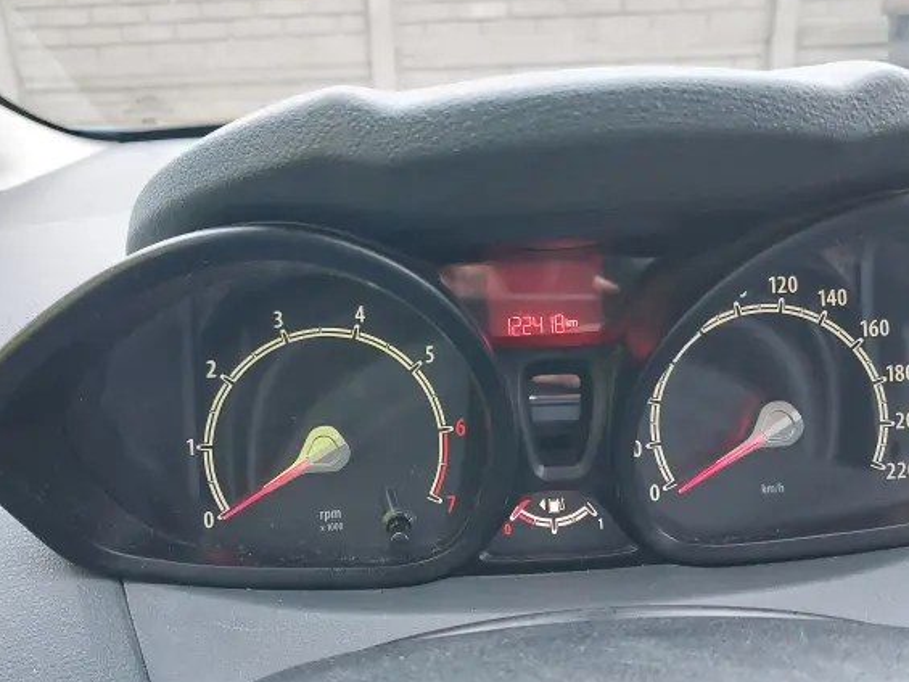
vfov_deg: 41.8
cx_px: 450
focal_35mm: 34
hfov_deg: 53.9
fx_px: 893
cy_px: 336
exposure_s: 1/50
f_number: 1.8
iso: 320
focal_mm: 4.6
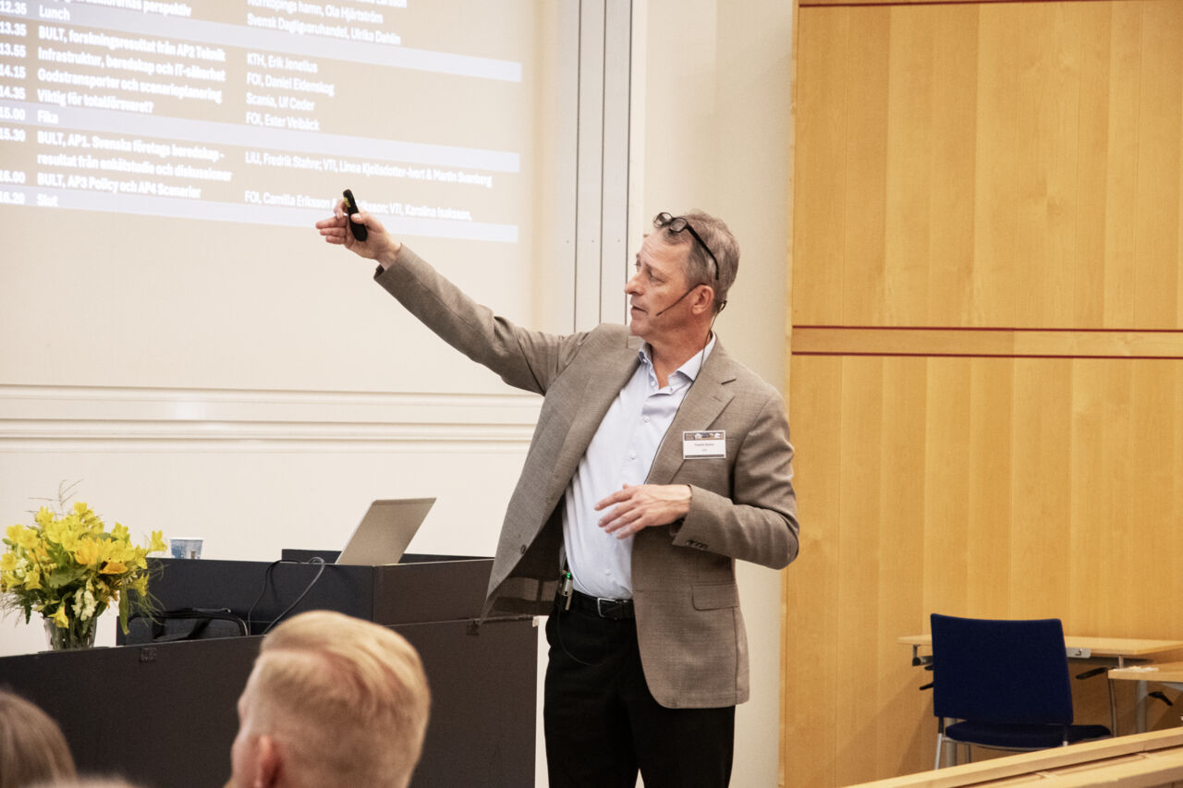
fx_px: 4173
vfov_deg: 10.8
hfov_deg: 16.1
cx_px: 592
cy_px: 394
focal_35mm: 127
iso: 4000
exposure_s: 1/40
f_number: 5.6
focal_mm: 85
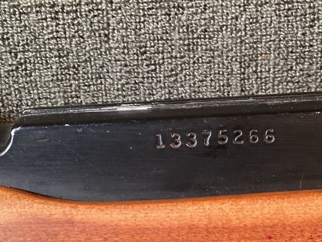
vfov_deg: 21.9
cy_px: 151
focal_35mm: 67
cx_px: 206
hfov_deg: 28.8
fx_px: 623
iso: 250
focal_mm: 3.3
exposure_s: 1/40
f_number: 2.4
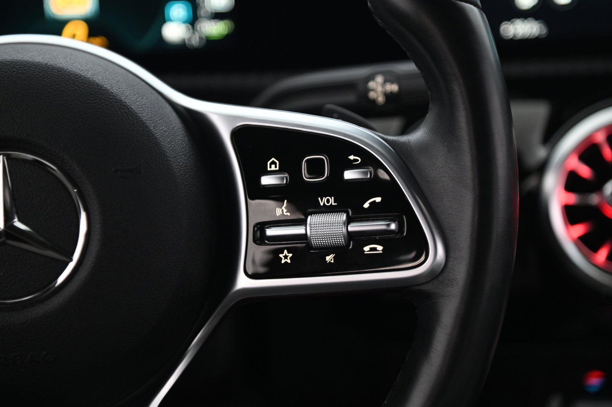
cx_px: 306
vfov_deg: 11.4
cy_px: 204
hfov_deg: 17.1
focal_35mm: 120
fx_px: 2038
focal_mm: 120
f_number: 4
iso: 2000
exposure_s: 1/15
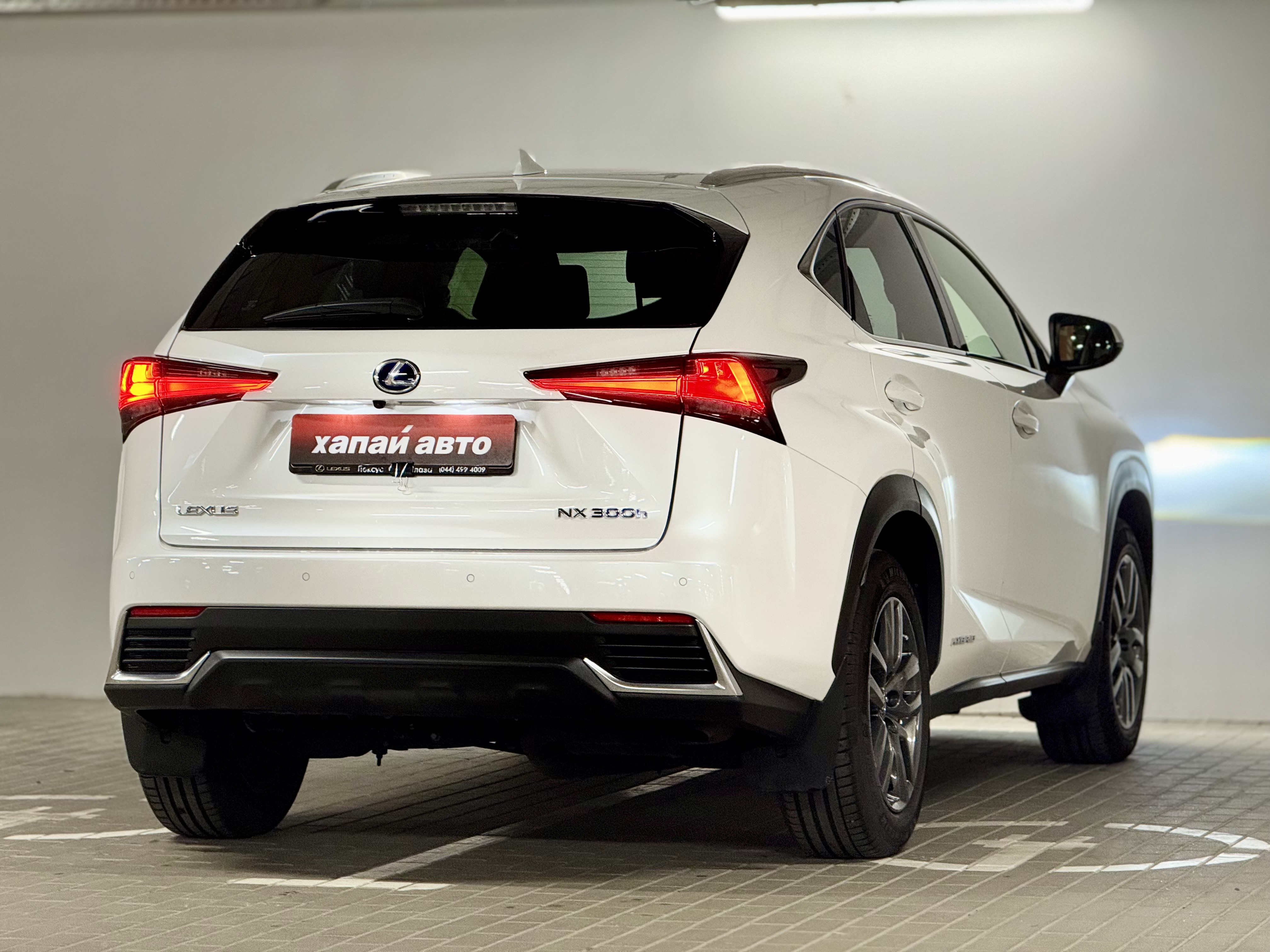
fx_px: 4403
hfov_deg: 16.4
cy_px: 476
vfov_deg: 12.3
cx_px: 635
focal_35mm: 120
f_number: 2.8
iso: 200
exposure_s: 1/50
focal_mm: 15.66
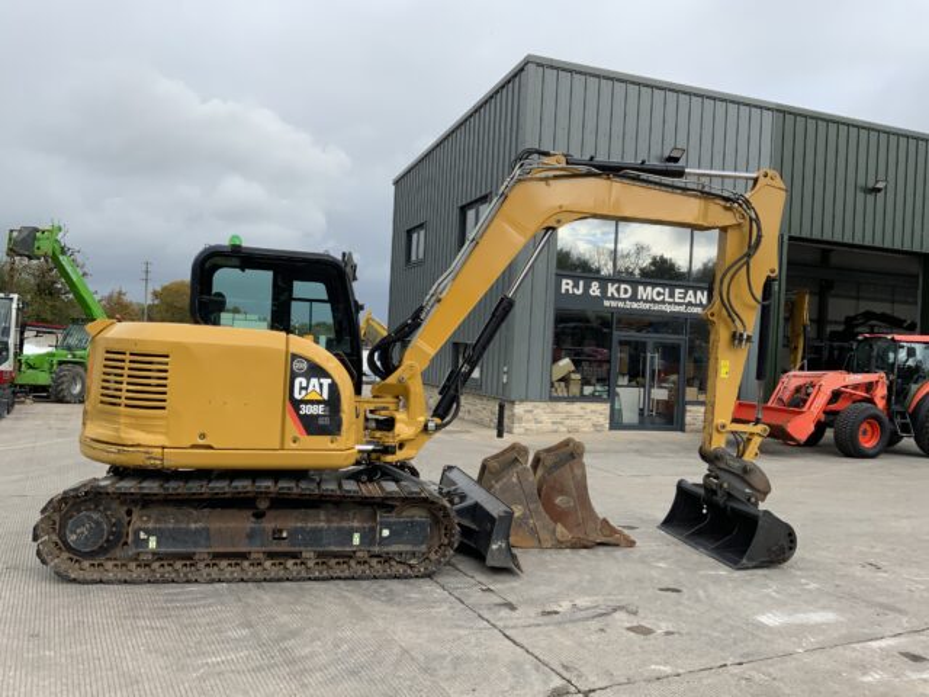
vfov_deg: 48.2
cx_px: 464
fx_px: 778
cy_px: 348
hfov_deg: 61.7
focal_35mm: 29
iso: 16
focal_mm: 3
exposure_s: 1/1311
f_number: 1.8
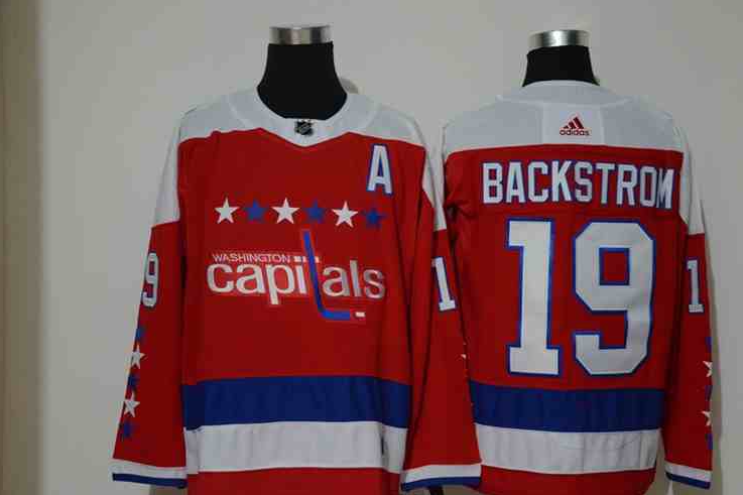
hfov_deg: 31.0
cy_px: 265
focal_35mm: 65
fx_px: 1341
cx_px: 398
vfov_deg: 20.9
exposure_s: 1/30
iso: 4000
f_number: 4.5
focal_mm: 40
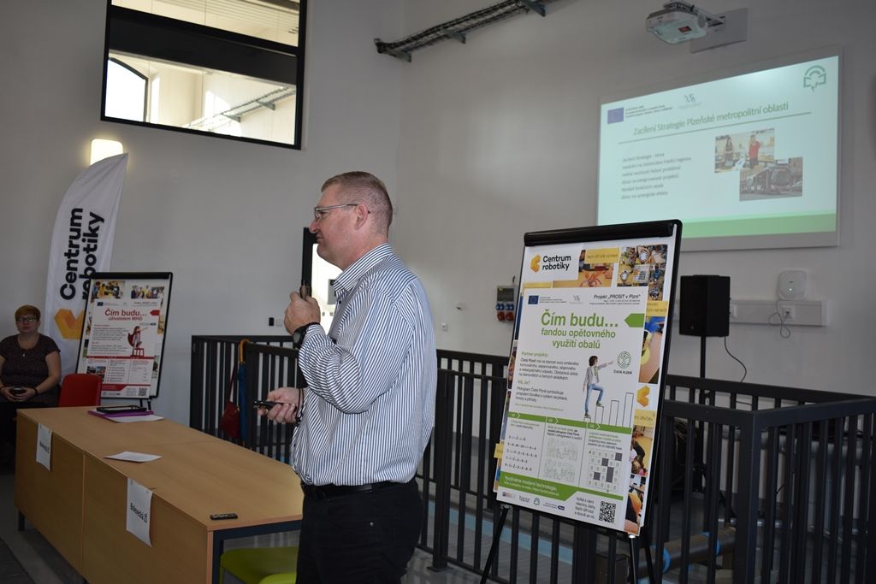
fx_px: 840
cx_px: 438
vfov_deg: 38.4
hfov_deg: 55.1
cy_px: 292
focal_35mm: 34
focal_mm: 23
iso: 125
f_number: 3.8
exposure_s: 1/60
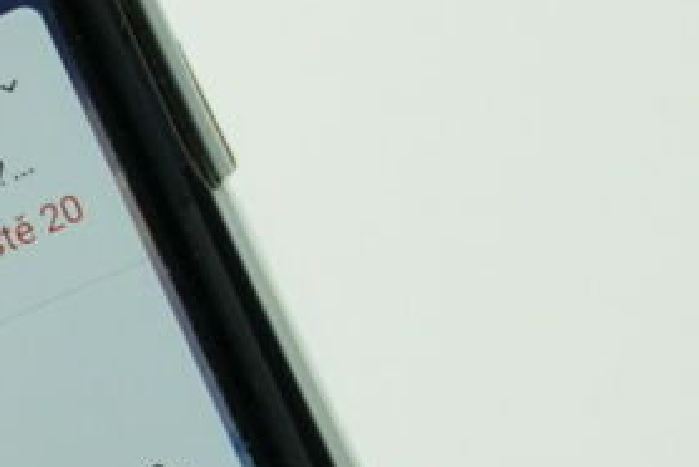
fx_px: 5092
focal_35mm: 262
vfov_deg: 5.2
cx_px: -43
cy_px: 557
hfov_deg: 7.8
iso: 1600
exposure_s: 1/160
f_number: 7.1
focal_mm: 38
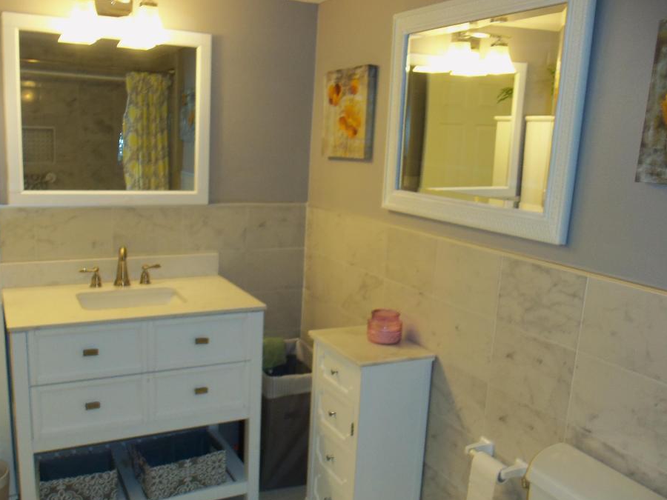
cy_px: 272
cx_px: 289
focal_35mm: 33
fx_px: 636
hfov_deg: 55.2
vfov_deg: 42.9
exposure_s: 1/30
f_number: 3.4
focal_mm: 5.2
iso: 100
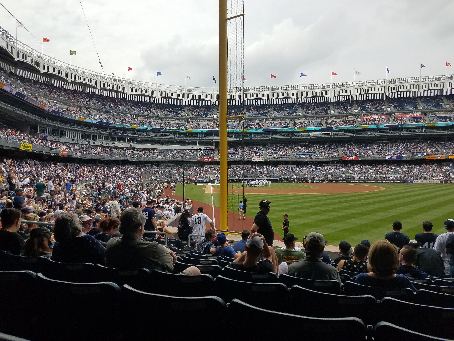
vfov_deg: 53.1
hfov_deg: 67.3
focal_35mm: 26
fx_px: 341
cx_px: 227
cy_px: 170
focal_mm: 4.2
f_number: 1.7
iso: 40
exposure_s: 1/1948
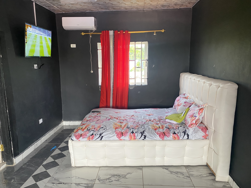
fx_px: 189
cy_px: 94
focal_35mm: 26
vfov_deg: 53.1
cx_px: 126
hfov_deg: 67.3
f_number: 1.8
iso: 200
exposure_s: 1/60
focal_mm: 4.25
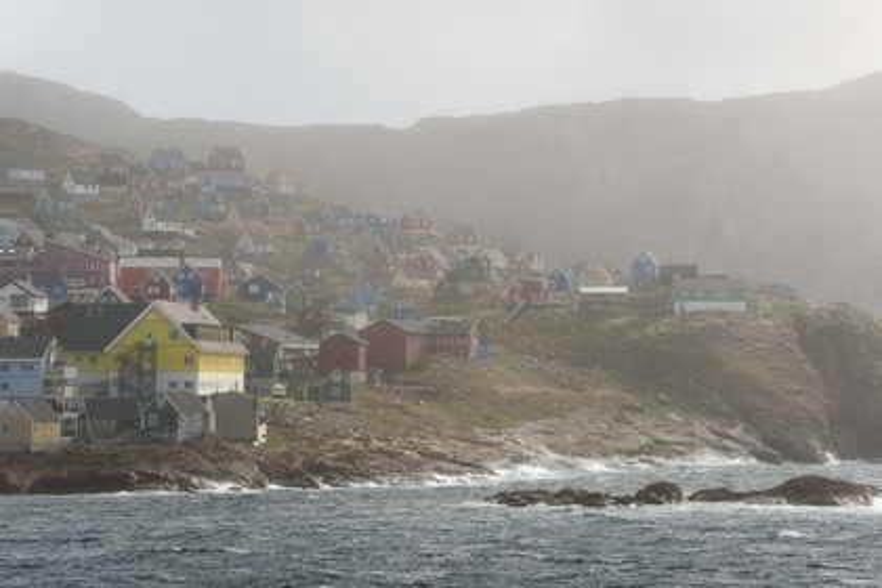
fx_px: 4900
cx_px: 441
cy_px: 294
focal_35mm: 200
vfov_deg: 6.9
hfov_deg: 10.3
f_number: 11
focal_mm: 200
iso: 400
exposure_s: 1/800
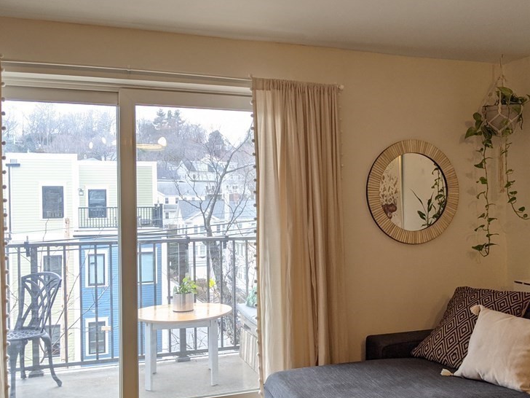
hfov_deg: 48.6
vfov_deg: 37.7
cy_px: 216
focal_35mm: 38
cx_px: 325
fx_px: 582
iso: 48
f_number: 1.8
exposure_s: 1/120
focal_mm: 4.44
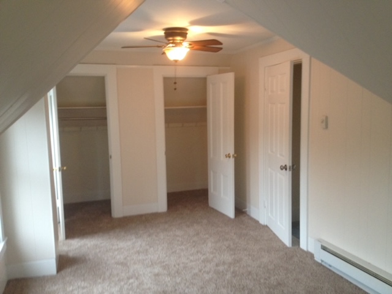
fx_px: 396
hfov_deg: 52.6
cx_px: 196
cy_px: 147
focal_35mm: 35
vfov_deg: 40.7
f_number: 2.4
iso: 125
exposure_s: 1/20
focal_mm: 4.28
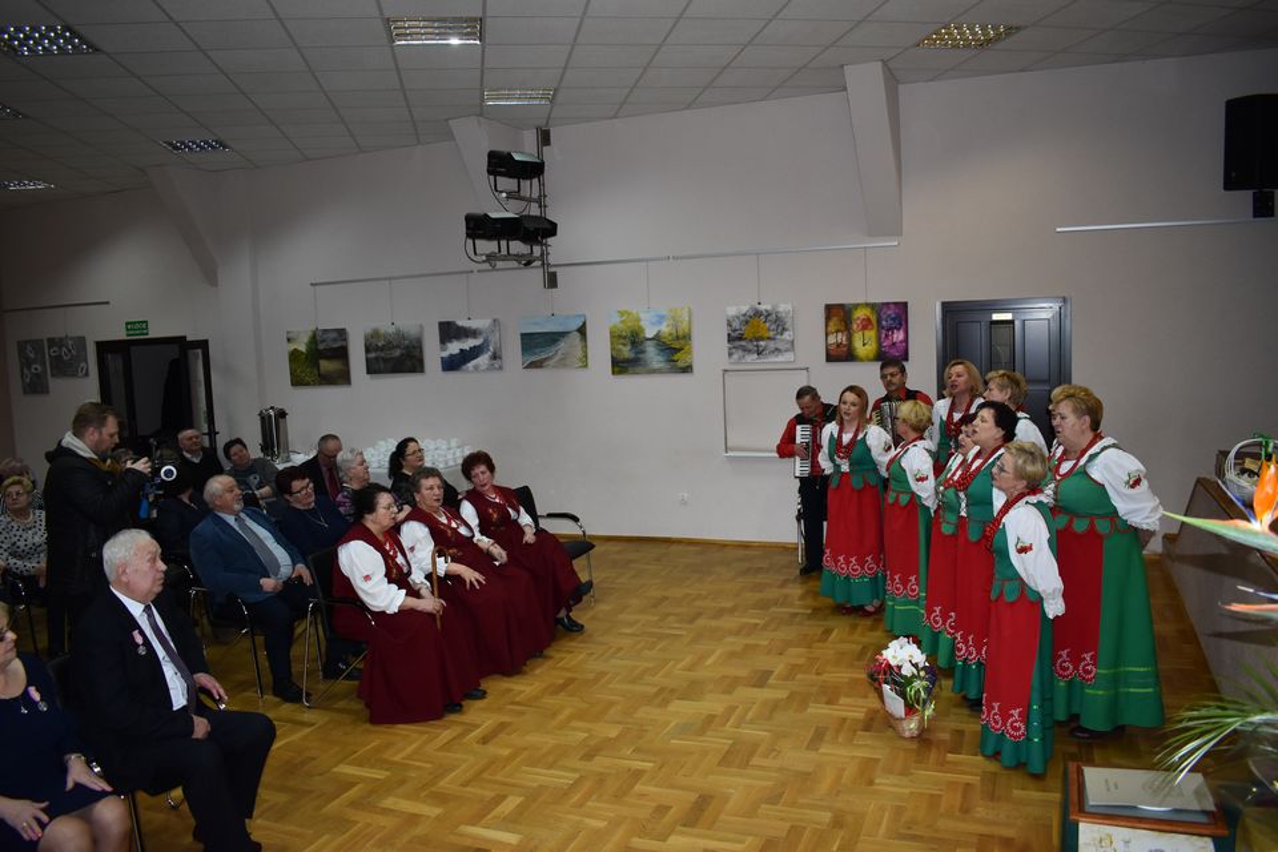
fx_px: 958
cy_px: 426
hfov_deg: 67.4
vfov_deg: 47.9
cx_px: 639
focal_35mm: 27
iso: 800
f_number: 3.5
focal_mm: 18
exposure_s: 1/200
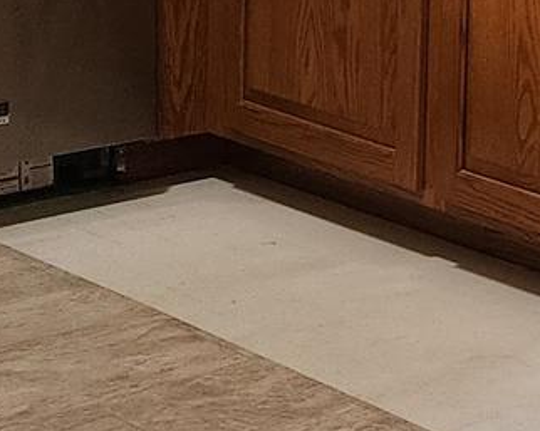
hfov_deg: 11.8
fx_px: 2283
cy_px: -250
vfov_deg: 10.4
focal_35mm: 143
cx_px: 1144
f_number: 1.8
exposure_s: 1/120
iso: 200
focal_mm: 6.4
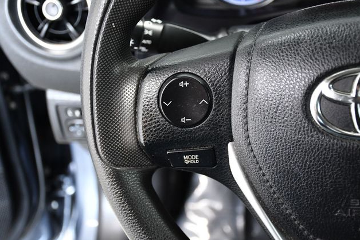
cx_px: 183
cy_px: 120
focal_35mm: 53
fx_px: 530
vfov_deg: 25.5
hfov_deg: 37.5
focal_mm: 35
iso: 2500
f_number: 5
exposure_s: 1/100
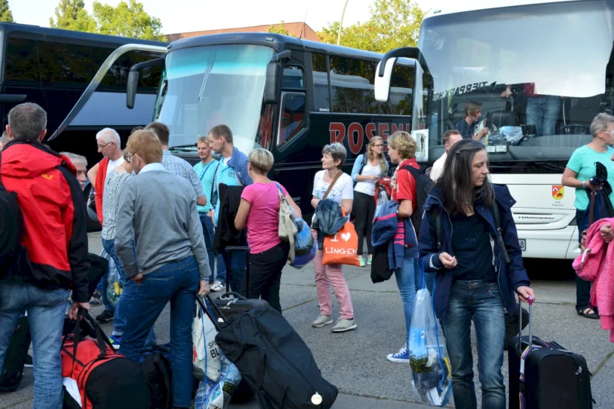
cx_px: 330
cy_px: 203
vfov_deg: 28.9
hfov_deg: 42.2
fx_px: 795
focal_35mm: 47
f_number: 9
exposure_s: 1/125
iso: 400
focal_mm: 25
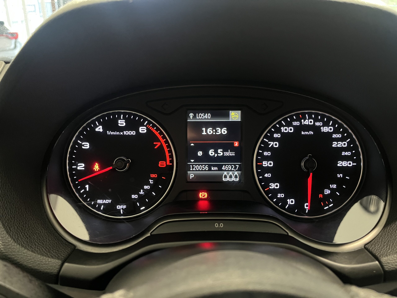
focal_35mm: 26
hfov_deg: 67.3
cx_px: 198
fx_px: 298
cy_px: 149
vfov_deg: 53.1
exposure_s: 1/27
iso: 640
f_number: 1.6
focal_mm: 5.1
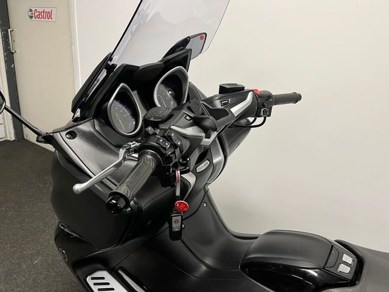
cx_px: 194
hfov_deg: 67.3
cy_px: 146
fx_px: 292
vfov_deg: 53.1
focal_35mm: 26
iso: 80
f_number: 1.6
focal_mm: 5.1
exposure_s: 1/50
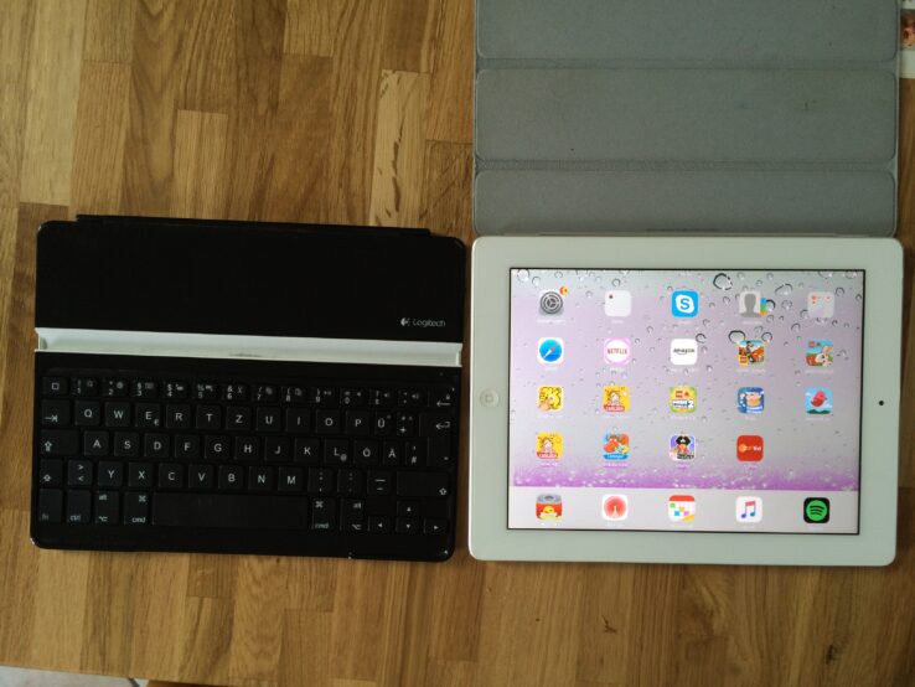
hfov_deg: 61.6
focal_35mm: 29
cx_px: 458
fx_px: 767
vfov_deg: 48.3
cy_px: 344
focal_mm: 4.15
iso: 40
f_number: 2.2
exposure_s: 1/50
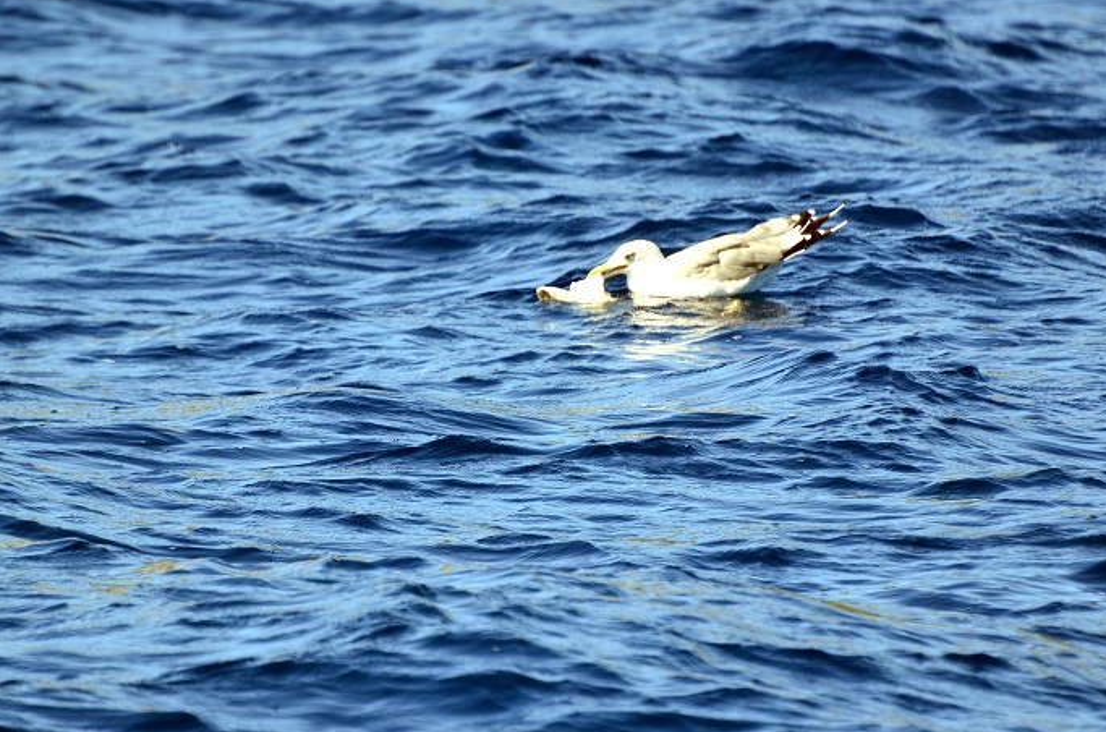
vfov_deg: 2.1
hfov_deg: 3.1
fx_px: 20168
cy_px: 438
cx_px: 496
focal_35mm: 658
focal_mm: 300
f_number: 5.6
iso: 640
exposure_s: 1/1600
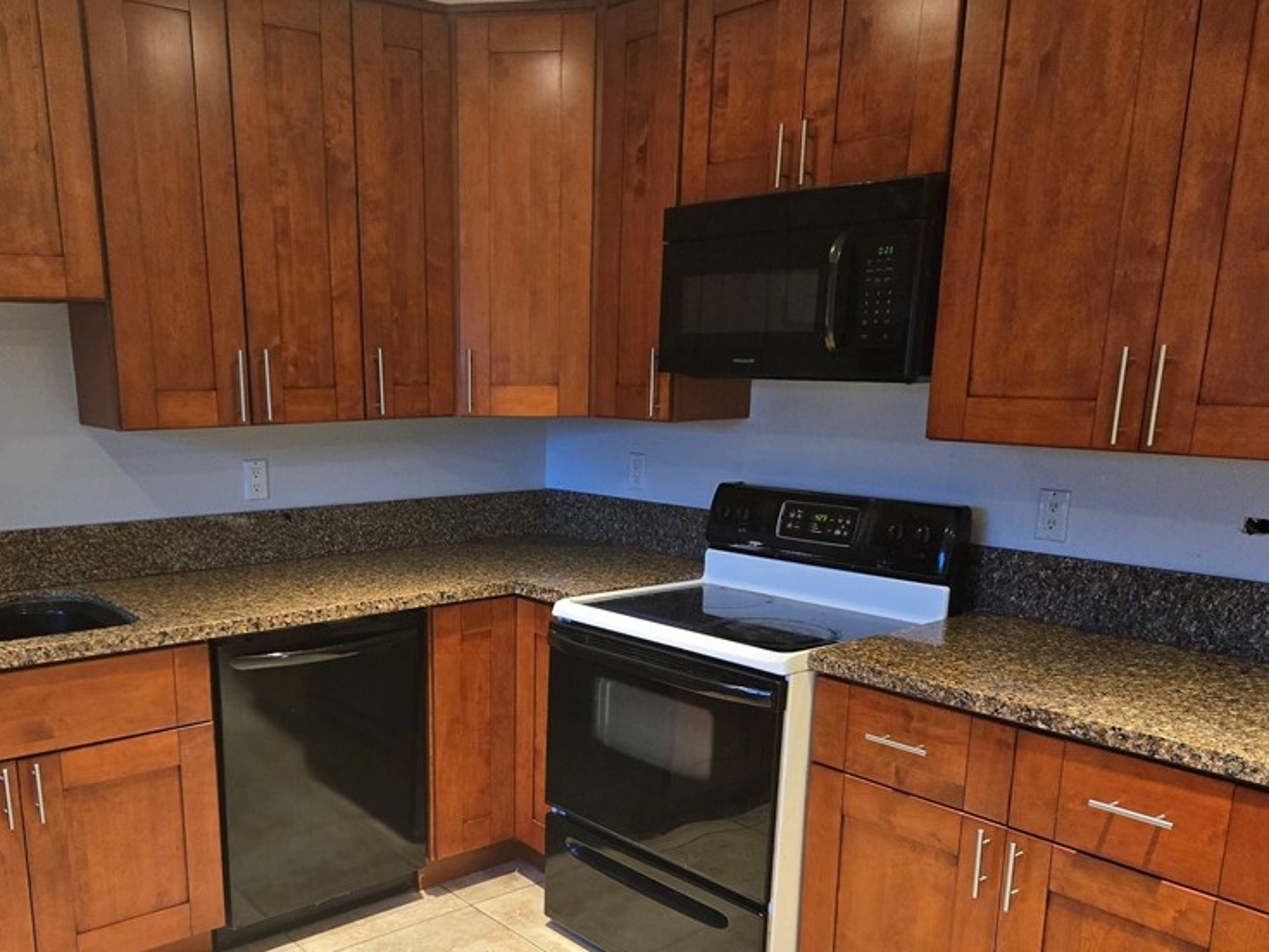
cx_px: 512
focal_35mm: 32
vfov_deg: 43.4
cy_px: 647
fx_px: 1173
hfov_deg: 56.4
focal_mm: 5.4
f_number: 1.8
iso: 500
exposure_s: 1/120
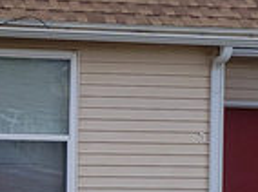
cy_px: 143
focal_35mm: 188
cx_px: -15
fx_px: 1399
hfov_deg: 10.4
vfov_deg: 7.9
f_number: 2.4
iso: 50
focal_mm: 4.3
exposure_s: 1/453
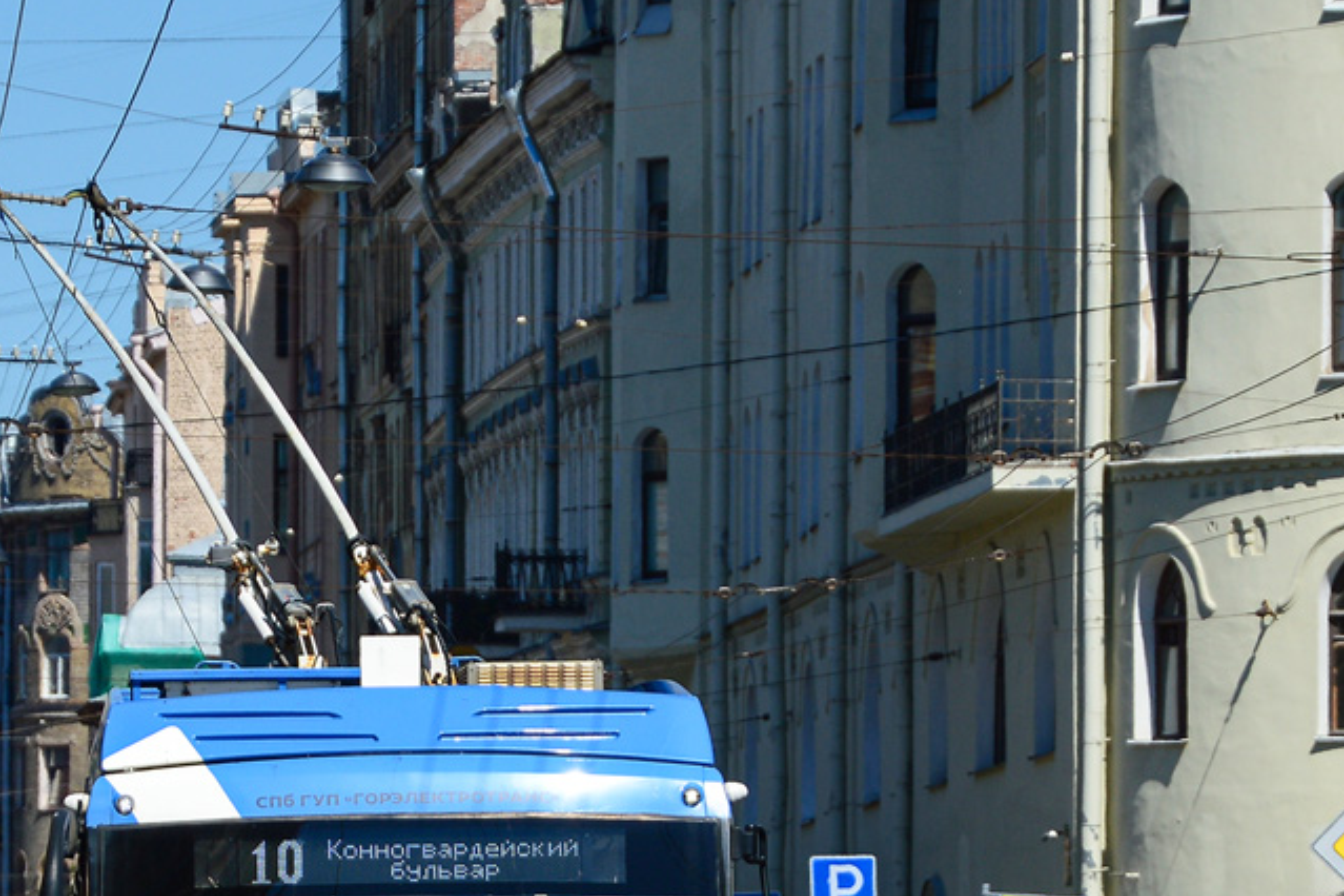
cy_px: 776
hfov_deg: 6.0
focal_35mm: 345
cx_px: 427
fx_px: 12879
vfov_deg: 4.0
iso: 100
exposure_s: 1/640
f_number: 6.3
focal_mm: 98
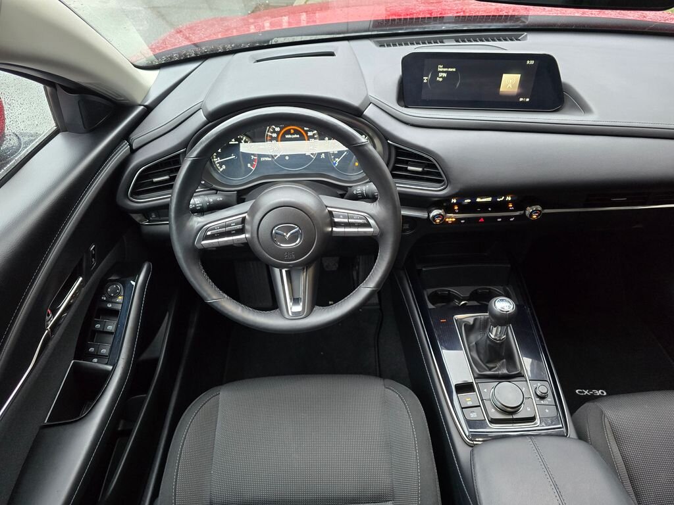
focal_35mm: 23
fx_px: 448
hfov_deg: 73.9
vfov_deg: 58.9
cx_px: 337
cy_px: 252
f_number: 1.7
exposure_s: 1/100
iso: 640
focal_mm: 6.3
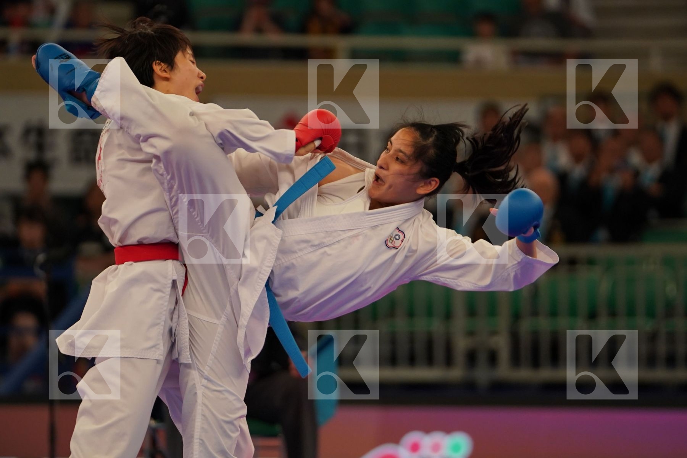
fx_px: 5324
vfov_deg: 4.9
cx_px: 344
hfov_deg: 7.4
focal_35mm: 279
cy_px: 229
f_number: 2.8
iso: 1250
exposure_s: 1/1000
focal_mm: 186
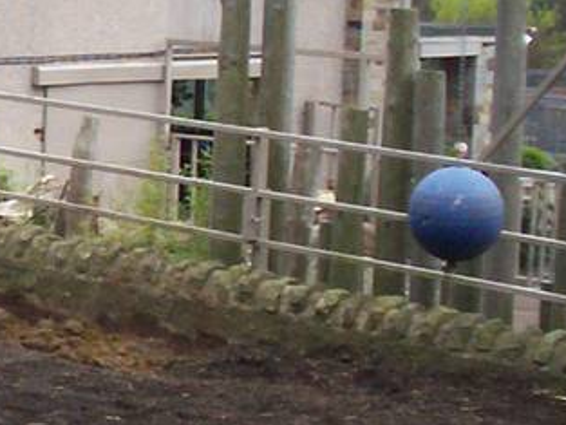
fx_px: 3010
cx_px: -747
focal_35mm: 184
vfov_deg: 8.1
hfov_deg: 9.6
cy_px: 213
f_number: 4.5
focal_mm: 5.9
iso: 100
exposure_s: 1/148
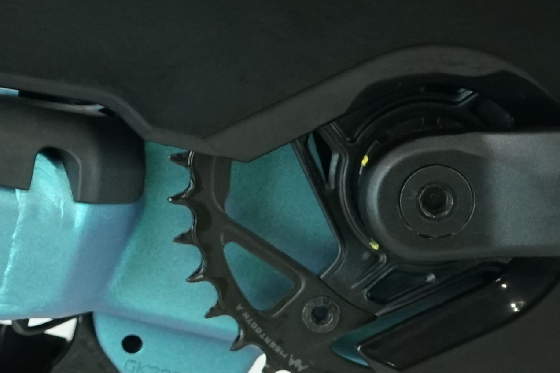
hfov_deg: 9.3
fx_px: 3375
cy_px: 227
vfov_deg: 6.3
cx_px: -157
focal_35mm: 217
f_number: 5.6
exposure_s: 1/200
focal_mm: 46
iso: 1600
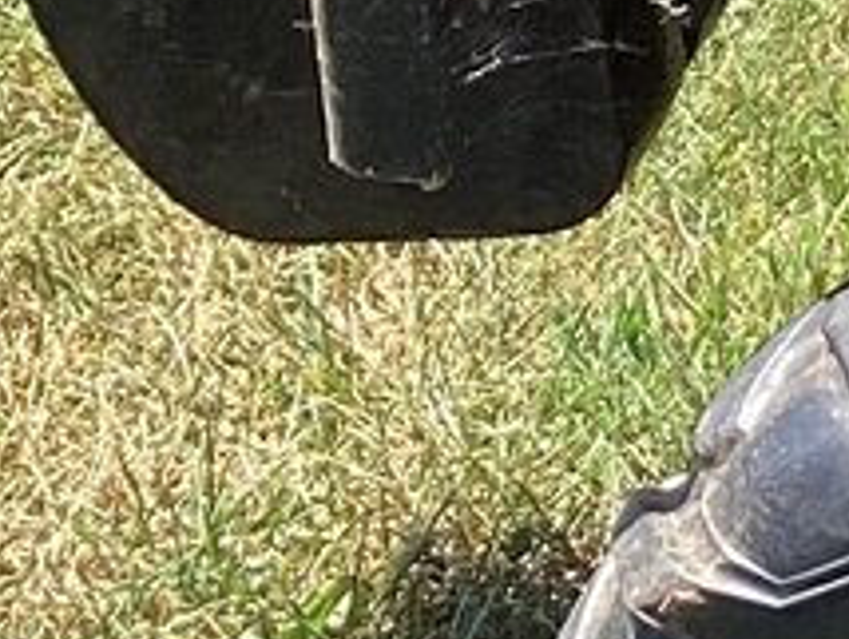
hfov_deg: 8.2
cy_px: -605
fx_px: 5377
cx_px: 2140
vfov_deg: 6.6
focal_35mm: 219
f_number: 2.4
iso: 25
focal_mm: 3.3
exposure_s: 1/233
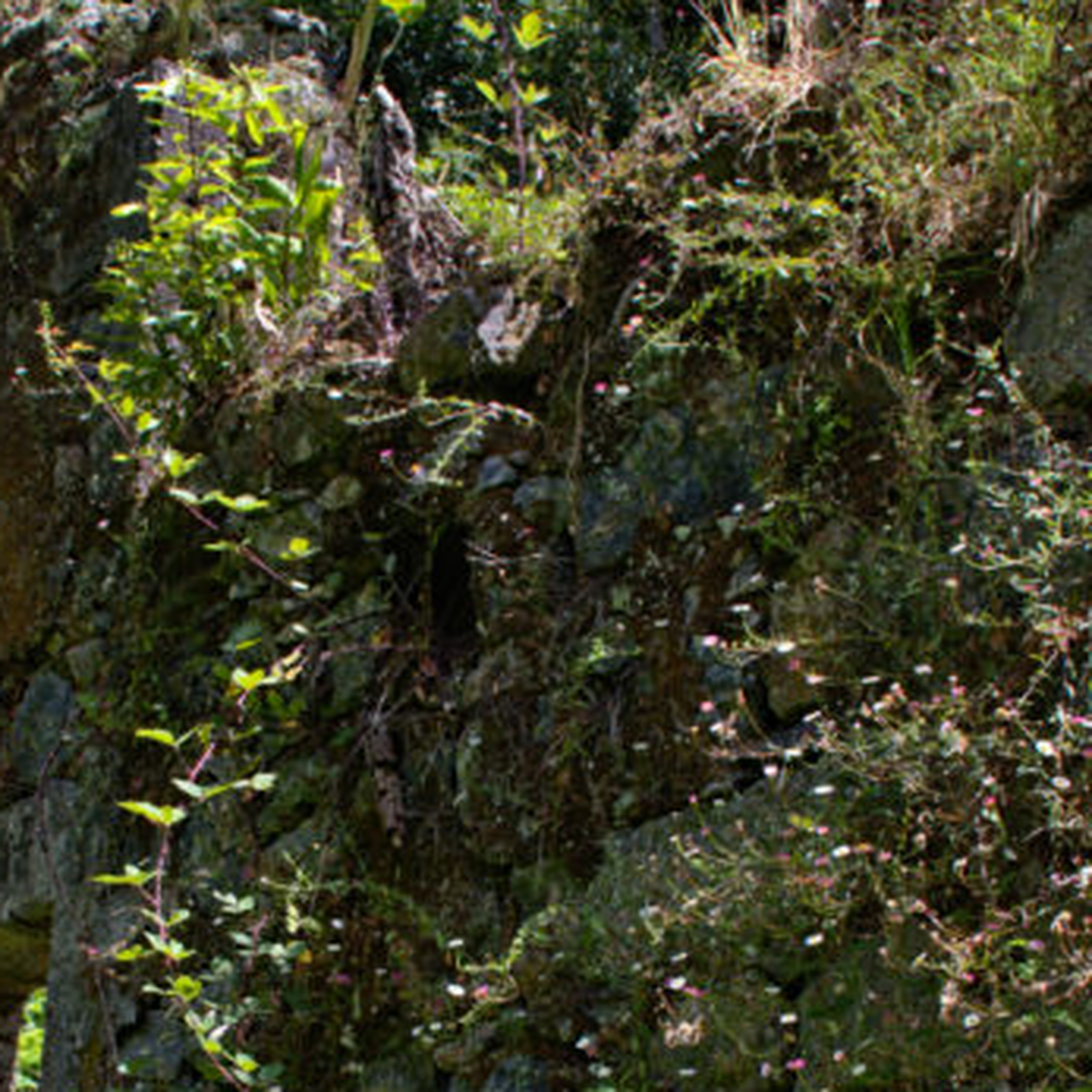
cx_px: 425
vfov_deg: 21.0
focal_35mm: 82
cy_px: 817
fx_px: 2927
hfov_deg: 21.1
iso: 400
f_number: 10
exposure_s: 1/250
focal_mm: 18
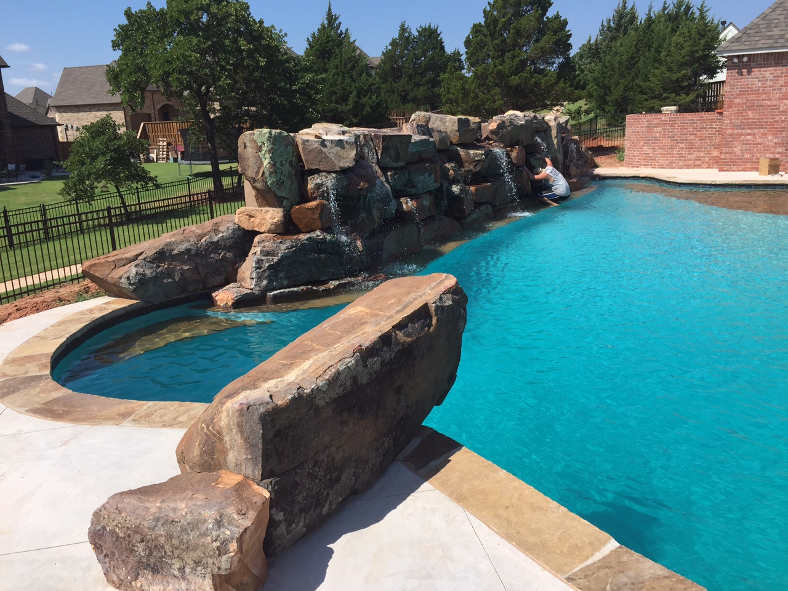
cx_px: 394
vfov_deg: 48.2
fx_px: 660
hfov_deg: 61.7
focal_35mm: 29
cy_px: 296
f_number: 2.2
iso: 32
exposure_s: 1/2198
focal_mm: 4.15
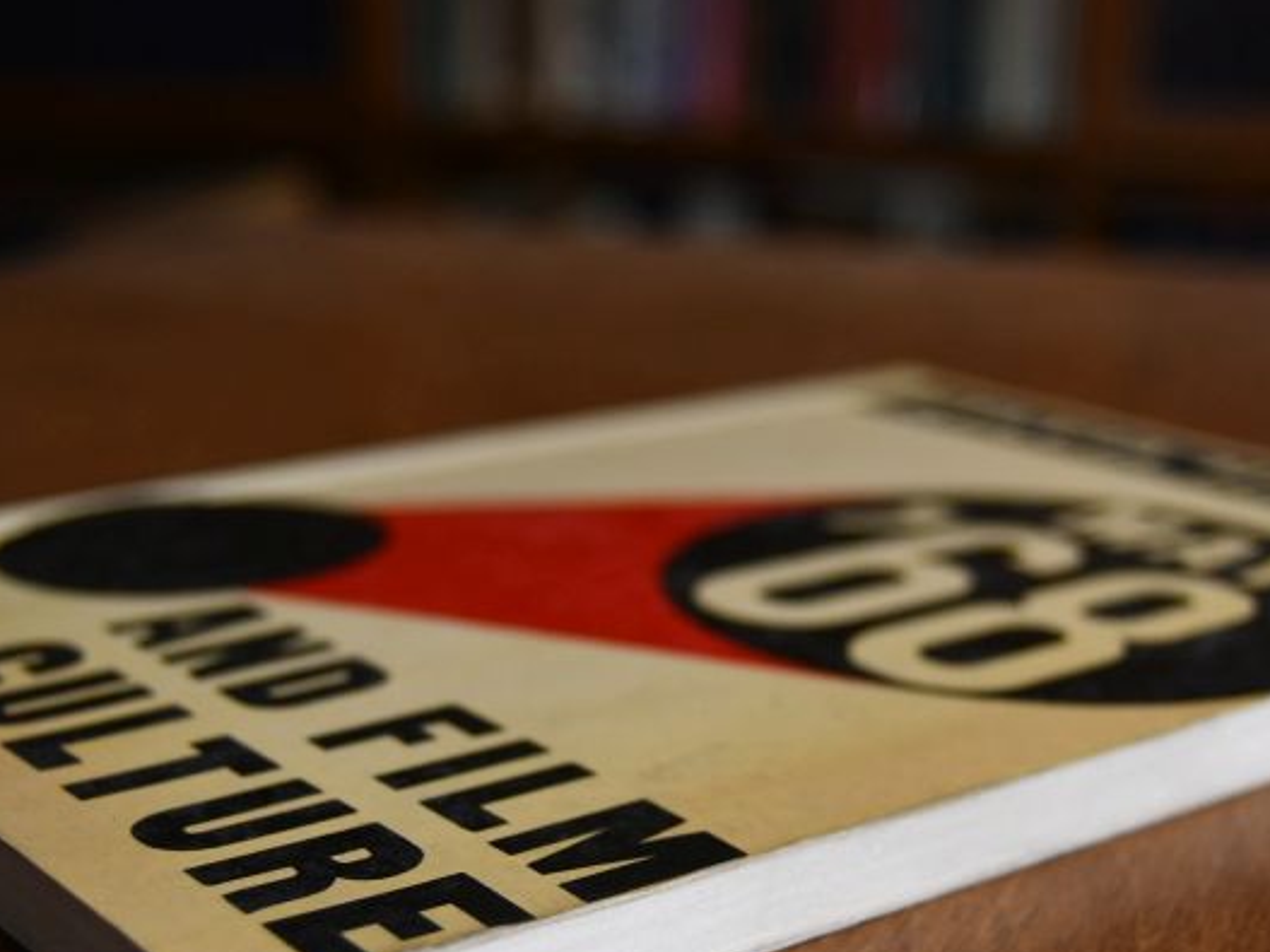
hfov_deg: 30.3
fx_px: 2348
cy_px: 670
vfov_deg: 22.8
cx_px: 677
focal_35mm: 64
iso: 800
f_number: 4
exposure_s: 1/160
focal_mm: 26
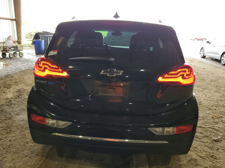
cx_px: 112
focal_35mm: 26
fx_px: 169
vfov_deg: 53.1
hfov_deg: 67.3
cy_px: 84
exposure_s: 1/120
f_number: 1.5
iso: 70
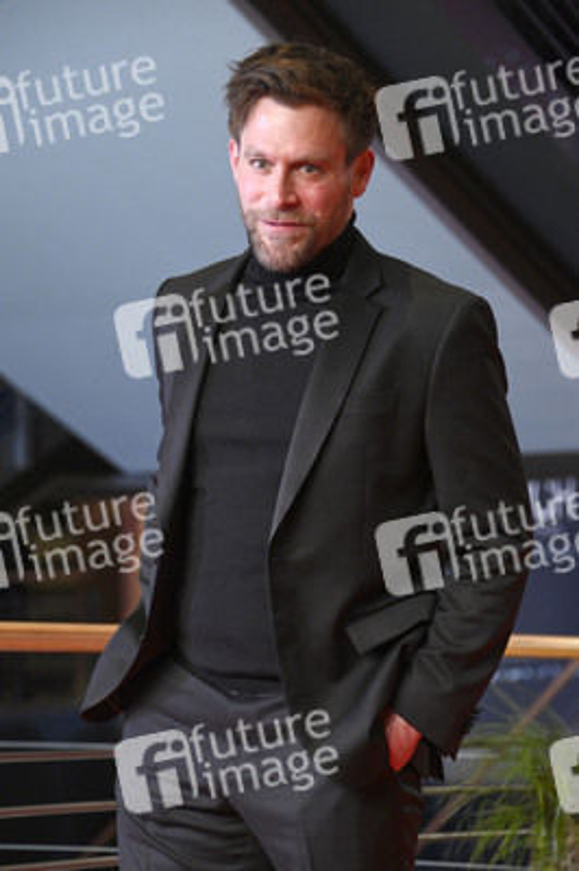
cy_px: 436
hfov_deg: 11.2
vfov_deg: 16.8
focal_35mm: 122
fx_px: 2948
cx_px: 290
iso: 5000
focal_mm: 122
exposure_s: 1/250
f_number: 5.6
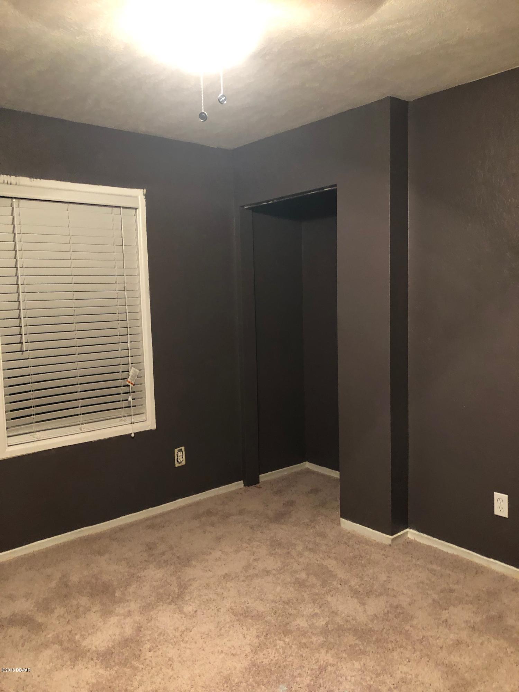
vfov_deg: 63.4
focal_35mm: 28
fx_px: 560
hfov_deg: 49.7
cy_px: 346
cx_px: 260
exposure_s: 1/6
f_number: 1.8
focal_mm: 4
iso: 100
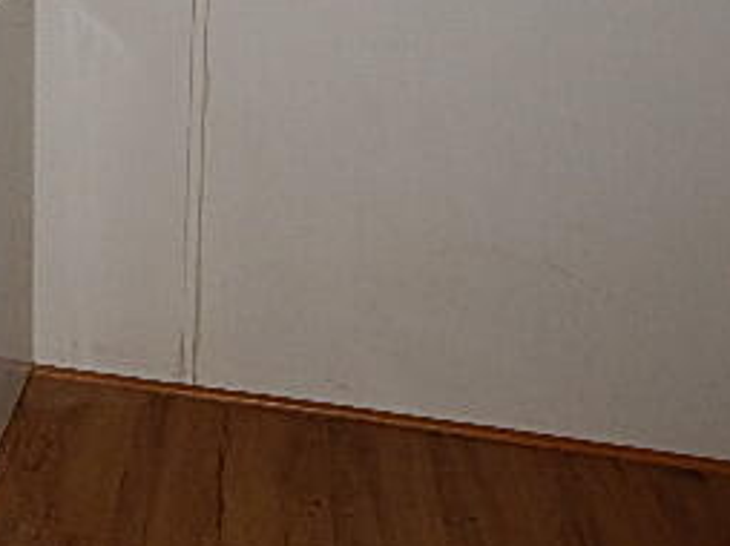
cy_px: -11
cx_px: -83
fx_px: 1222
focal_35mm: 58
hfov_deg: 29.7
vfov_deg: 24.0
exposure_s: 1/30
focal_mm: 4
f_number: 3
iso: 200
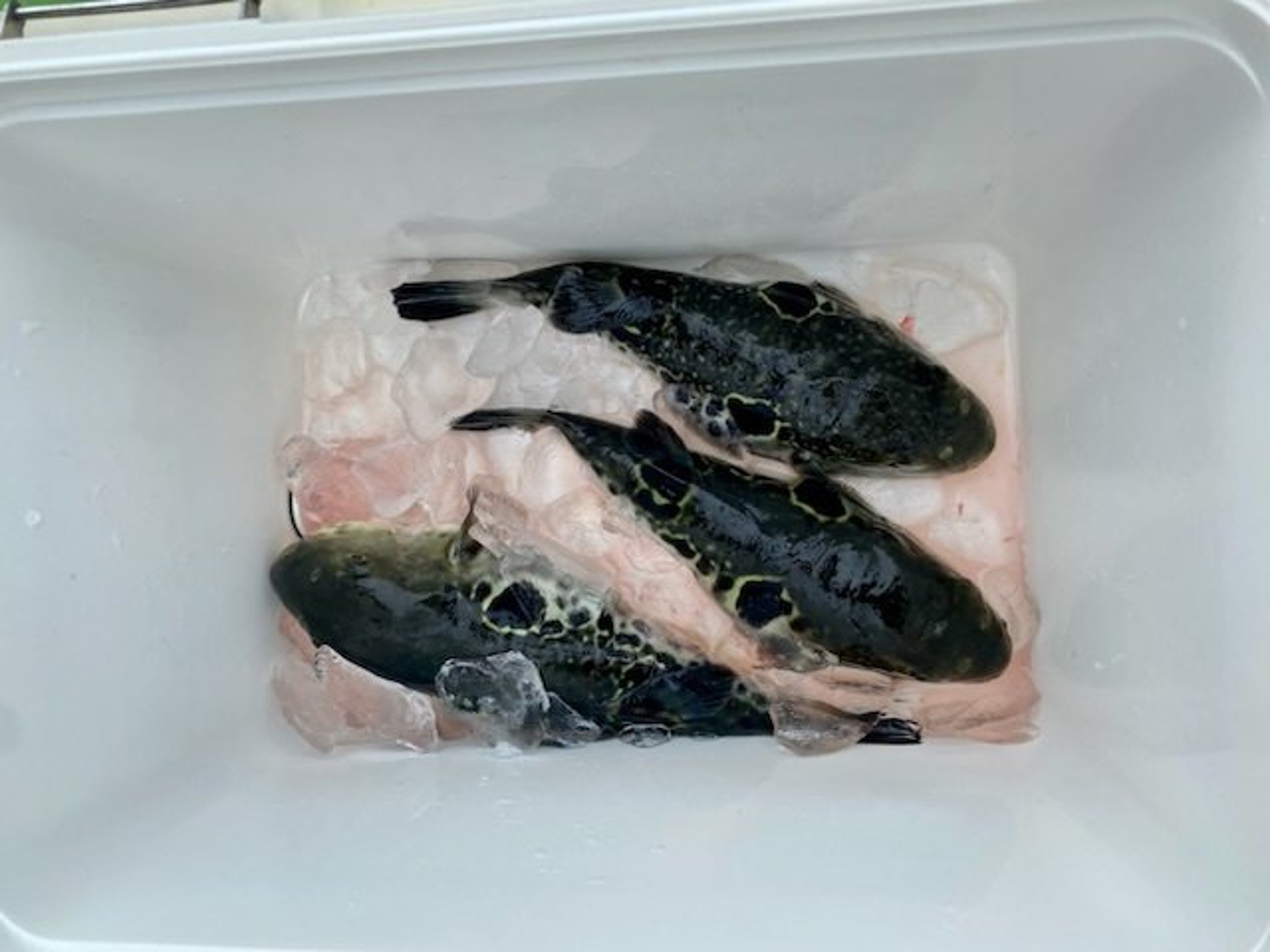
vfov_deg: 53.1
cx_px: 635
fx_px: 954
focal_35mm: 26
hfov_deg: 67.3
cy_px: 476
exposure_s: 1/905
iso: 32
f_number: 1.8
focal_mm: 4.25
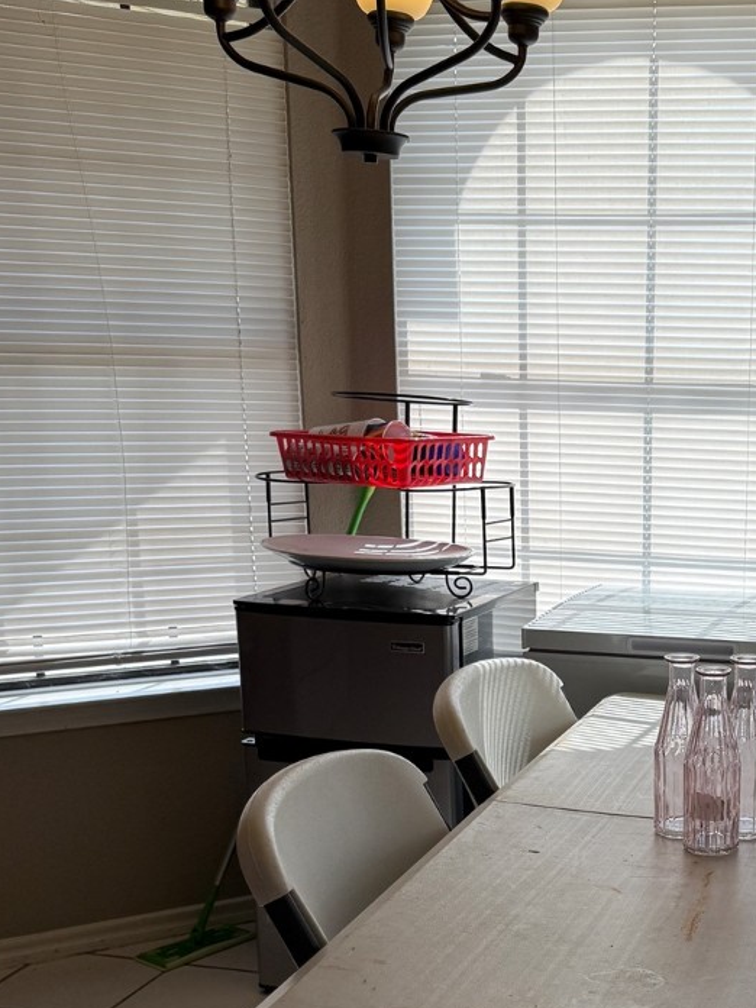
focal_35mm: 53
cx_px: 681
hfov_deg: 26.6
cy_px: 762
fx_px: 1543
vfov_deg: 35.3
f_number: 1.78
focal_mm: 6.76
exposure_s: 1/360
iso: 80
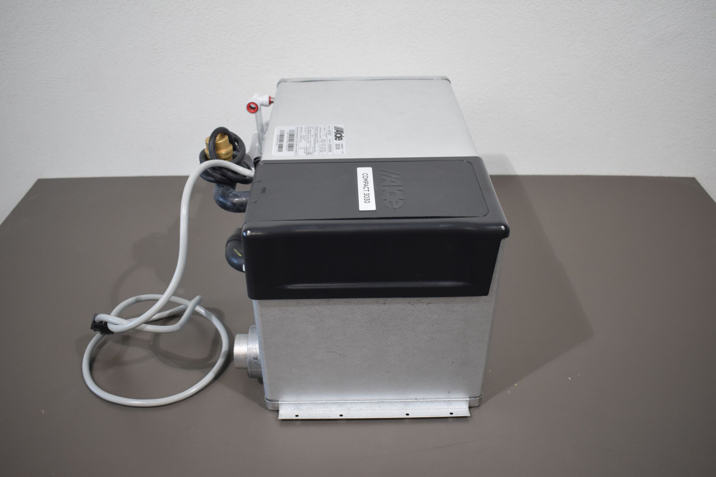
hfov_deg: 57.2
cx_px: 358
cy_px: 238
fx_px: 656
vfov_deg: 40.0
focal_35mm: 33
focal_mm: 22
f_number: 3.8
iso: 800
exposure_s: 1/200
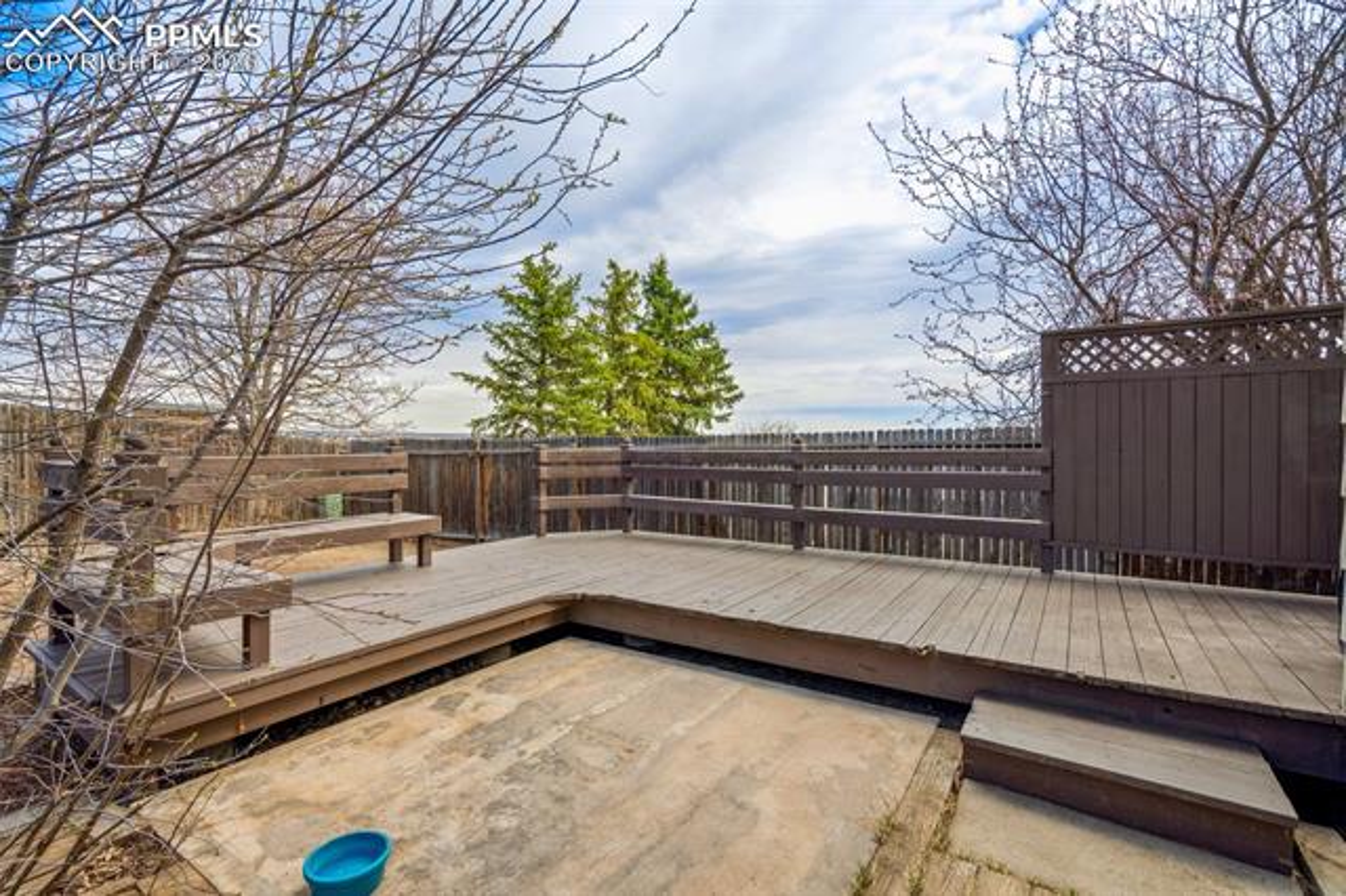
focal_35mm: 16
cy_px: 448
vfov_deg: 73.7
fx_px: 598
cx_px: 673
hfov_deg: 96.8
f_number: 6.7
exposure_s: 1/125
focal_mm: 16
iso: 100
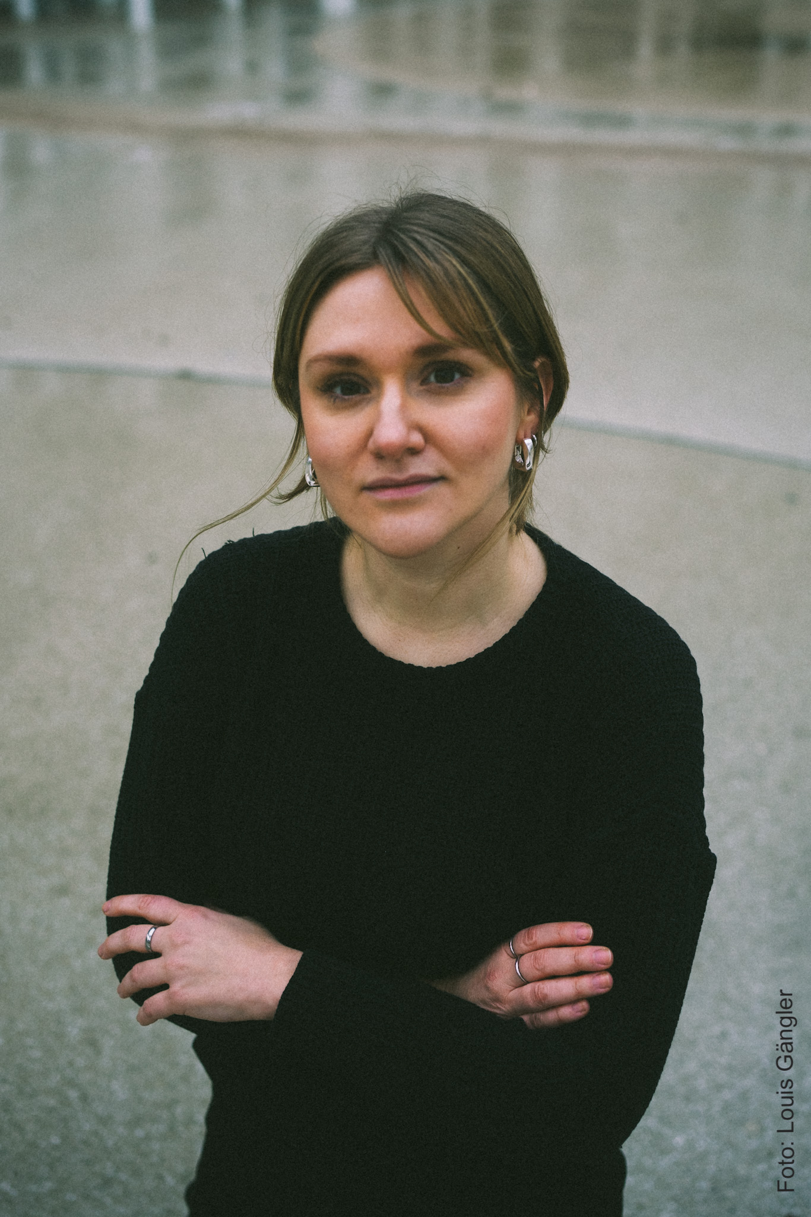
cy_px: 608
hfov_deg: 37.9
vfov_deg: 54.4
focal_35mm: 35
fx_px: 1182
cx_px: 406
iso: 400
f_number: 2.5
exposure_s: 1/1000
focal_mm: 35
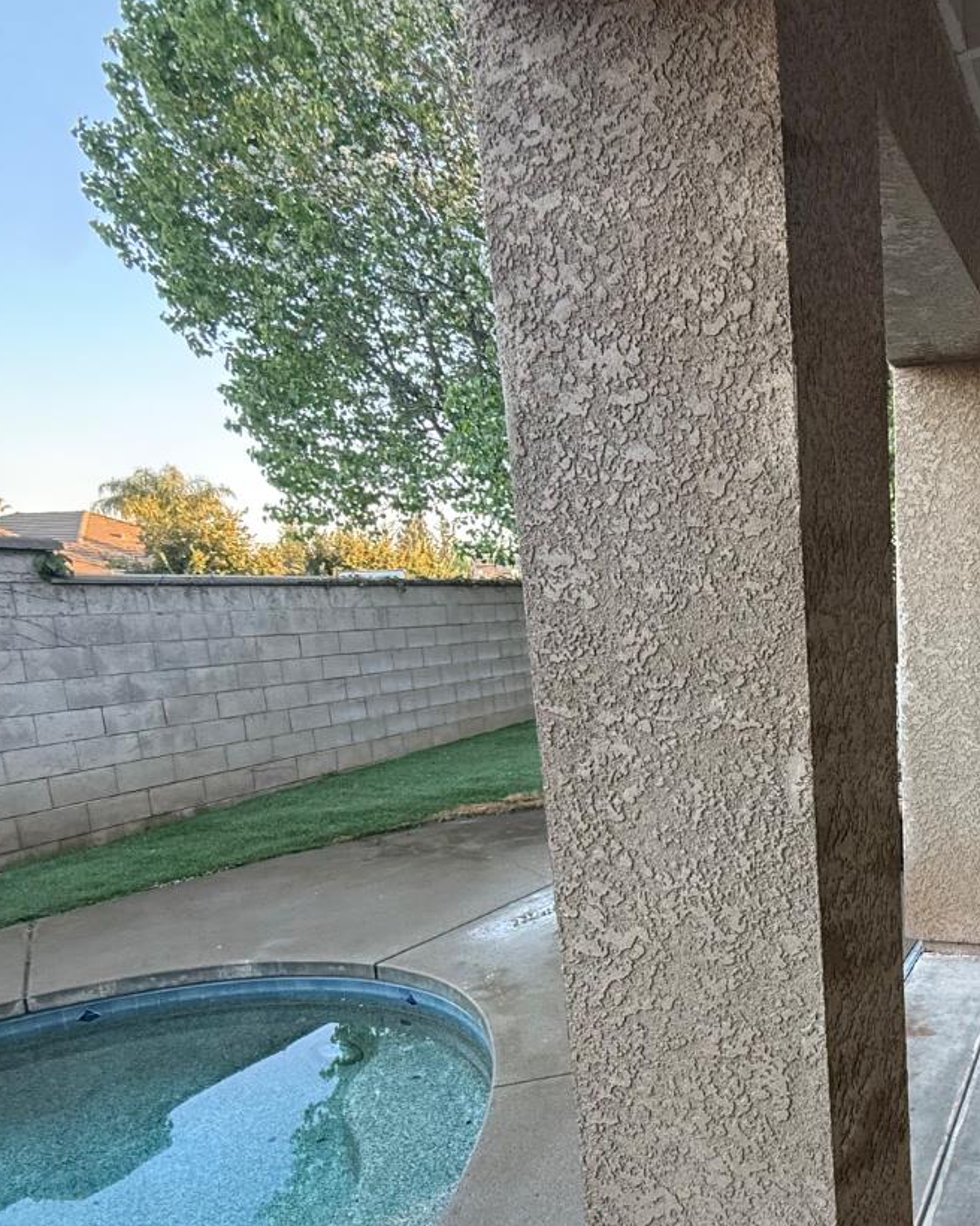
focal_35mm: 25
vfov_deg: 67.2
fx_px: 906
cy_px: 754
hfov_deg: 48.8
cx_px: 934
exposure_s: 1/99
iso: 250
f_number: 2.2
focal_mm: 2.22
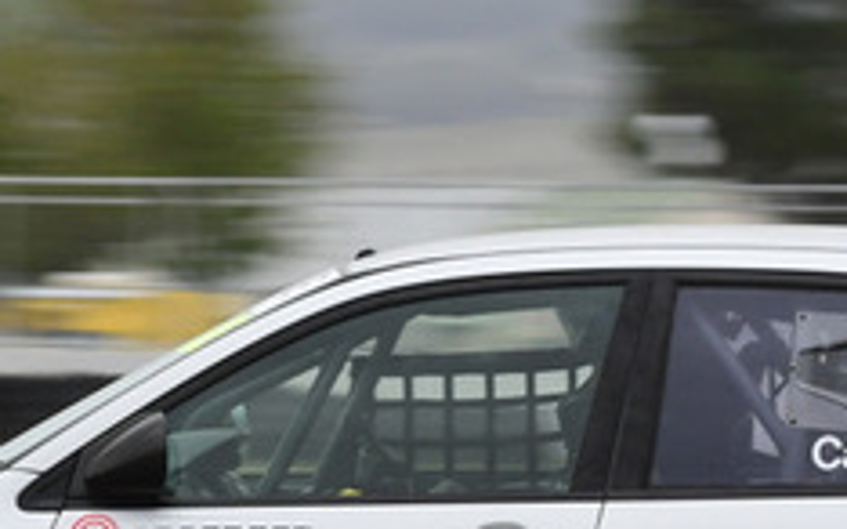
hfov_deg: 2.0
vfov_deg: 1.3
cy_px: 264
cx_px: 521
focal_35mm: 1046
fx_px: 24134
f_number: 14
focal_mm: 200
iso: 500
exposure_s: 1/200
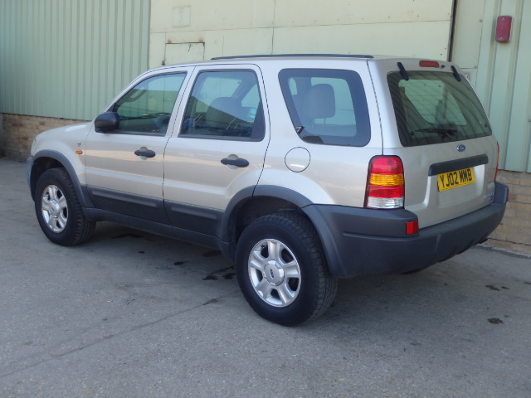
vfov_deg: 36.0
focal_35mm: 40
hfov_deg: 46.8
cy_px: 199
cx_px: 266
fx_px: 614
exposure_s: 1/100
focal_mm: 7.3
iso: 125
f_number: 4.7
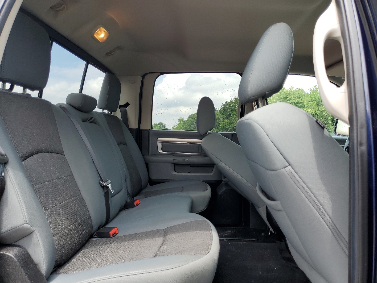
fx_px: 283
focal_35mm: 26
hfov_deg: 67.3
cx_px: 188
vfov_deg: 53.1
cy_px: 142
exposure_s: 1/455
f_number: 1.5
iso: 50
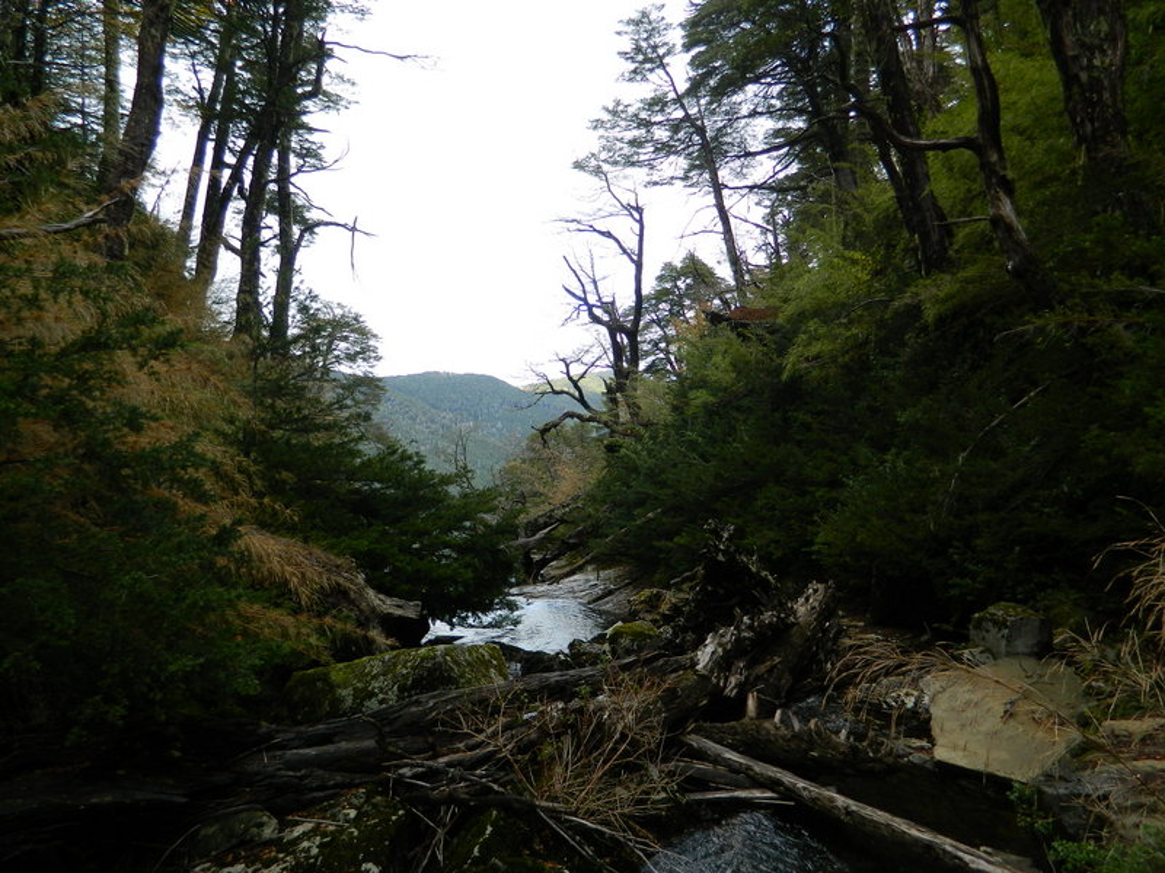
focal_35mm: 25
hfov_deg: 69.4
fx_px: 841
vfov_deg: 54.9
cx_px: 582
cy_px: 436
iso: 80
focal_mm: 4.5
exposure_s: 1/160
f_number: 3.1
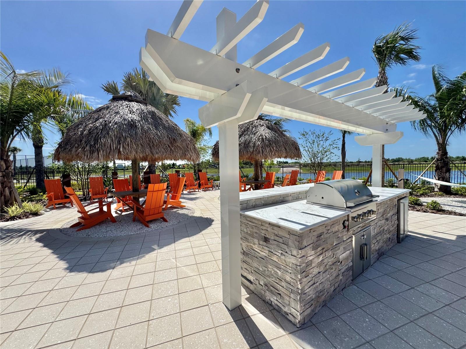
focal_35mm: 14
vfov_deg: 85.7
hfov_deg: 102.1
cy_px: 174
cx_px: 233
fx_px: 188
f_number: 2.2
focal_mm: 2.22
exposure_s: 1/3390
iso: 50
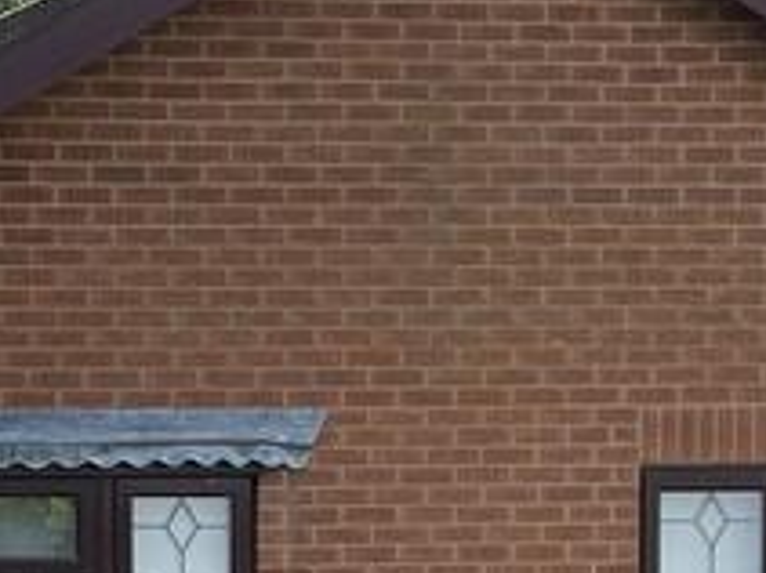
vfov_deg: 11.3
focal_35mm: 126
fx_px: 2787
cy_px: 827
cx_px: -123
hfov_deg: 15.2
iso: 32
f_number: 1.6
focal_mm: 4.2
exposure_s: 1/1916
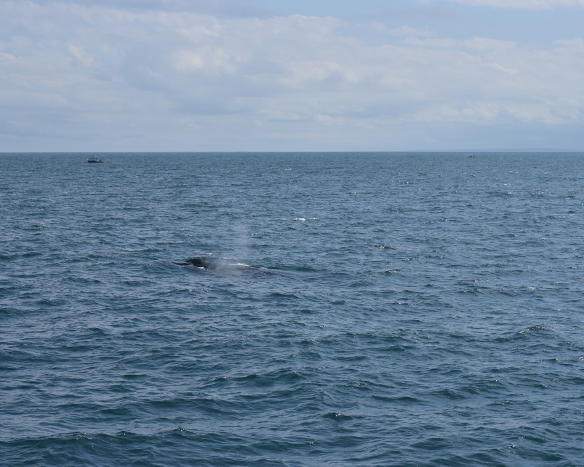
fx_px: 1617
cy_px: 233
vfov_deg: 16.4
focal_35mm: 94
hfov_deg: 20.5
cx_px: 297
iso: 200
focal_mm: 55
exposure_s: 1/1600
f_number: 5.6
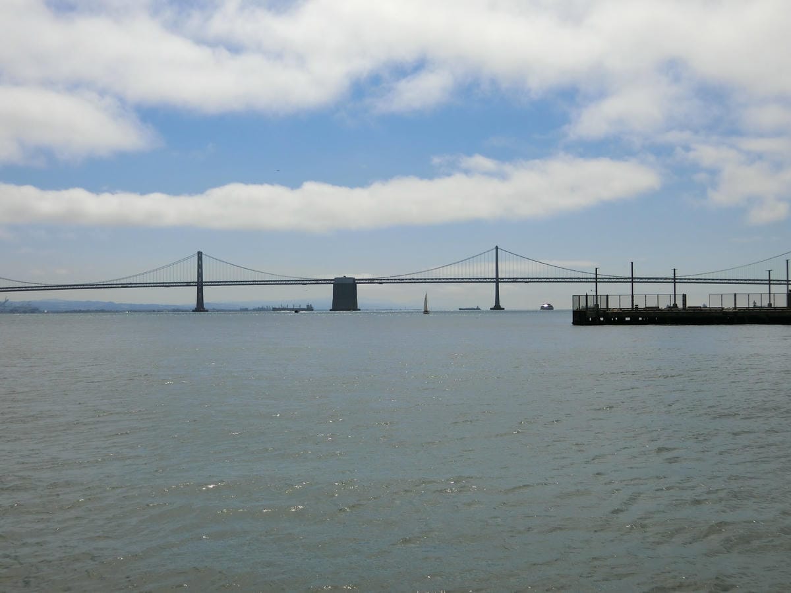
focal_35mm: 44
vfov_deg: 32.9
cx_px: 396
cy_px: 296
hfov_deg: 42.9
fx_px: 1005
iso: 80
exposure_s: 1/400
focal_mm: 9.5
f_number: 9.9
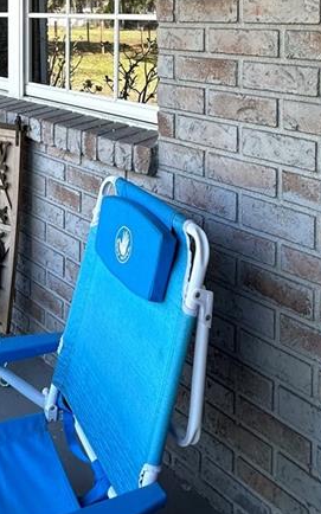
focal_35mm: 41
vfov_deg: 42.9
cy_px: 25
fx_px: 574
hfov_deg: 30.9
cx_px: 94
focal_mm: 2.22
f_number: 2.2
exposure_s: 1/99
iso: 80
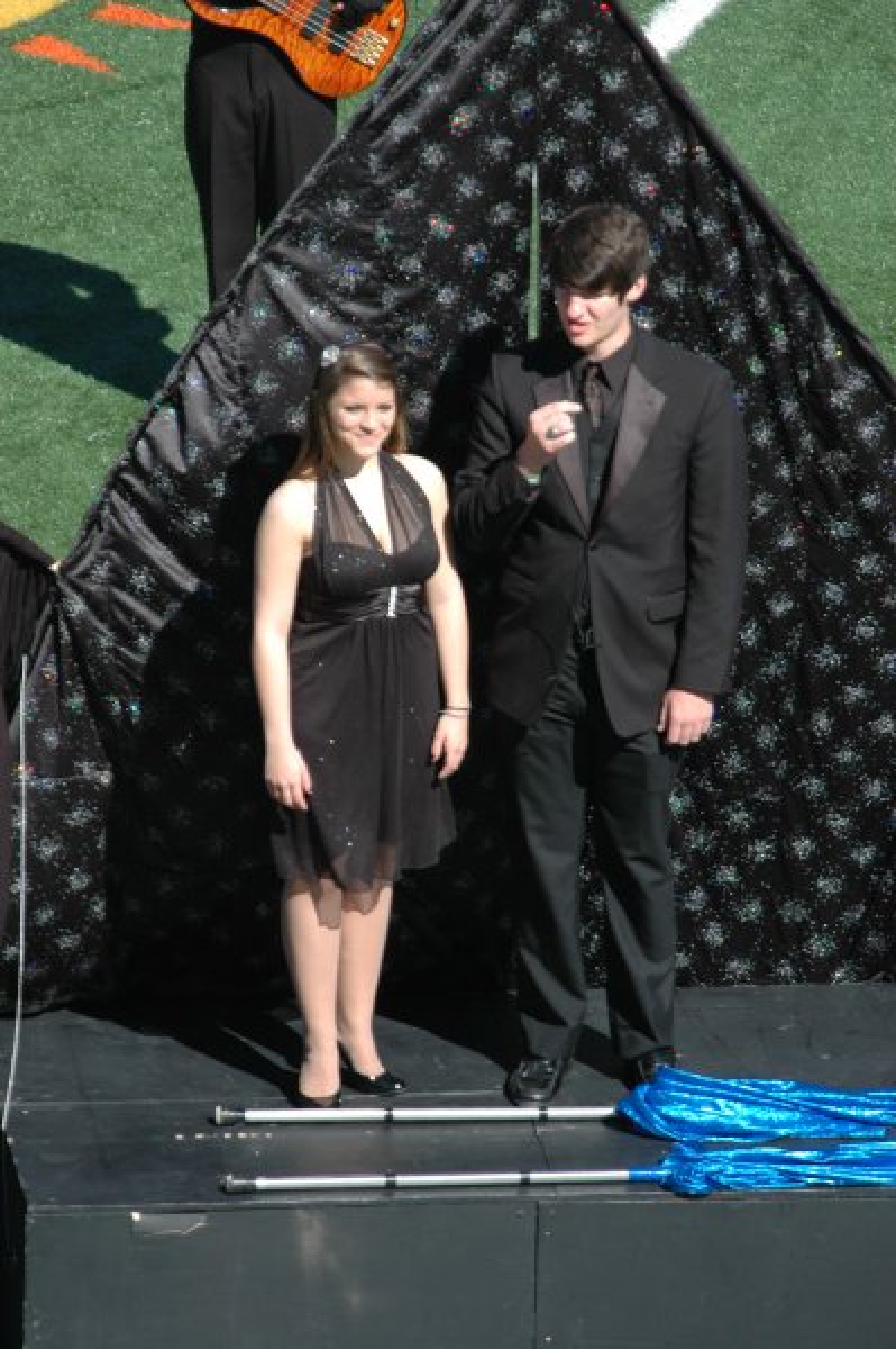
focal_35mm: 600
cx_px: 448
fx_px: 22437
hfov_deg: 2.3
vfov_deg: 3.4
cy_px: 674
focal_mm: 400
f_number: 5.6
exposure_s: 1/500
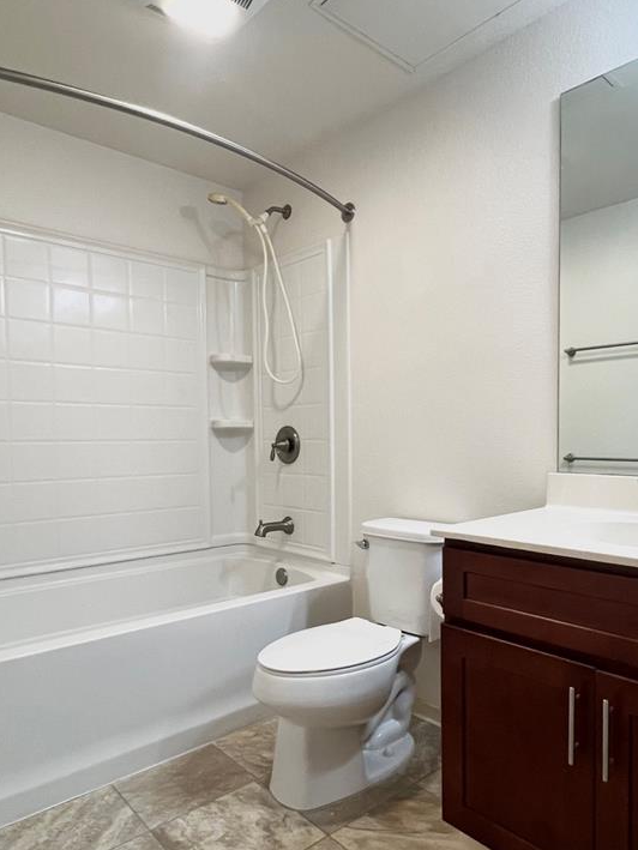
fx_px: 540
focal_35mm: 22
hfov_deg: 60.9
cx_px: 362
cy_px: 466
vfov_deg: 76.2
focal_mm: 1.57
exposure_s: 1/120
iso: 200
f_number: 1.8
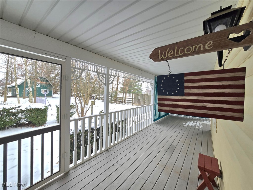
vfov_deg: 89.9
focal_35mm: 13
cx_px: 126
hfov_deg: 106.2
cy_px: 95
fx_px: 95
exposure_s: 1/370
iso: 125
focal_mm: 2.2
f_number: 2.2
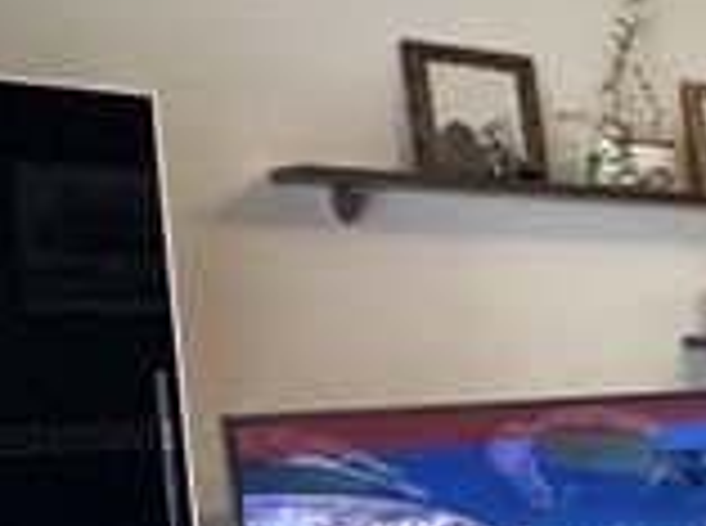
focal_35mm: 63
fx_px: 1282
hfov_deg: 17.2
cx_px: 1540
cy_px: 450
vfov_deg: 22.7
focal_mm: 2.22
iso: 250
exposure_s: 1/99
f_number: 2.2
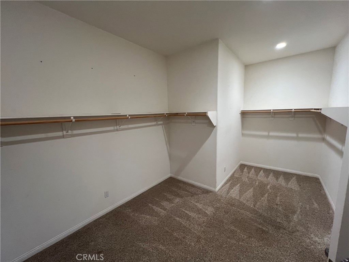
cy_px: 131
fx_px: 131
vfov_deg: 89.9
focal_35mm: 13
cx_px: 174
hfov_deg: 106.2
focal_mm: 1.57
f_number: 1.8
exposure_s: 1/60
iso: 200
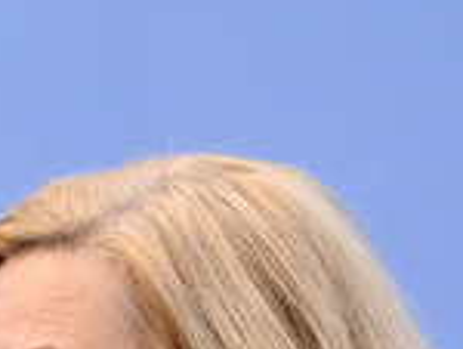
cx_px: -168
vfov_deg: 2.9
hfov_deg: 3.9
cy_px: 451
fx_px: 6765
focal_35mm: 505
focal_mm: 175
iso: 3200
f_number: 5.6
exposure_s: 1/400
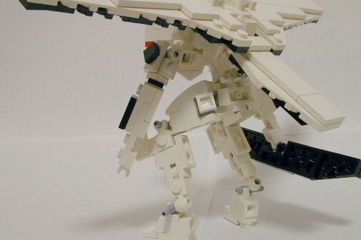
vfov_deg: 28.0
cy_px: 103
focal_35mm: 48
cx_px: 186
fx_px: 481
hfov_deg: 41.1
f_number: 3.5
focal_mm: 5.8
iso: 100
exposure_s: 1/19.4
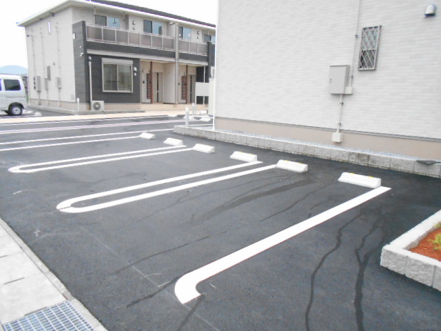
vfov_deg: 53.1
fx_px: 331
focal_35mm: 26
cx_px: 220
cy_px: 166
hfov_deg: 67.3
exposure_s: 1/250
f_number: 3.2
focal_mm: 4.6
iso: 640
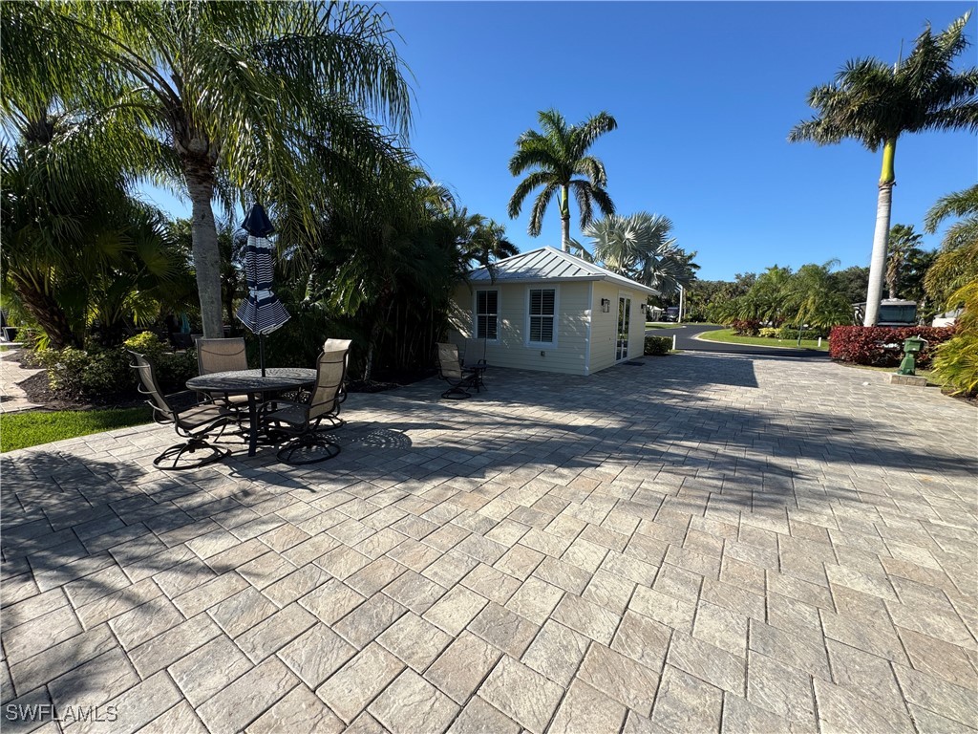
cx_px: 489
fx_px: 396
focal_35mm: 14
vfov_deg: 85.7
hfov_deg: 102.1
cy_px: 367
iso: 50
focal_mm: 2.22
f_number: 2.2
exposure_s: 1/1299
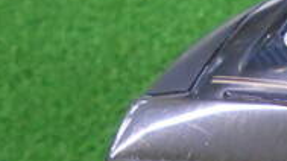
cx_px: 431
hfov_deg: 19.4
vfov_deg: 11.6
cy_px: 293
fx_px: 730
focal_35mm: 96
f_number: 3.2
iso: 800
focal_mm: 4.6
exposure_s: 1/80
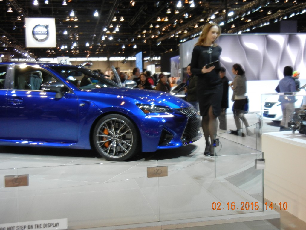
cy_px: 115
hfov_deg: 42.1
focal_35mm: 45
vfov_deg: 32.2
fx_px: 398
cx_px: 153
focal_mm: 8.1
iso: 397
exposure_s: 1/60
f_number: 3.8
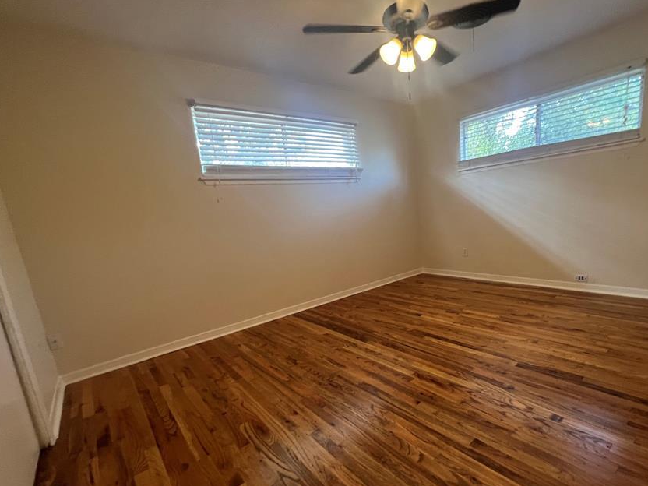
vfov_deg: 77.8
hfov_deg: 93.9
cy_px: 272
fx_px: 300
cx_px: 368
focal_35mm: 16
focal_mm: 1.57
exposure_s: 1/60
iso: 160
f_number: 1.8
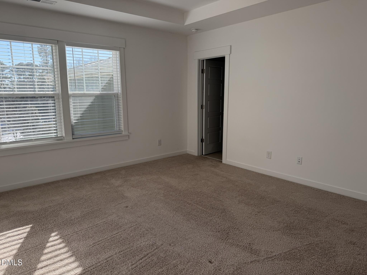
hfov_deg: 71.6
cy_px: 138
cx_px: 184
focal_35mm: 24
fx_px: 254
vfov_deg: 56.8
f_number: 1.78
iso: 100
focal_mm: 6.76
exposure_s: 1/1091
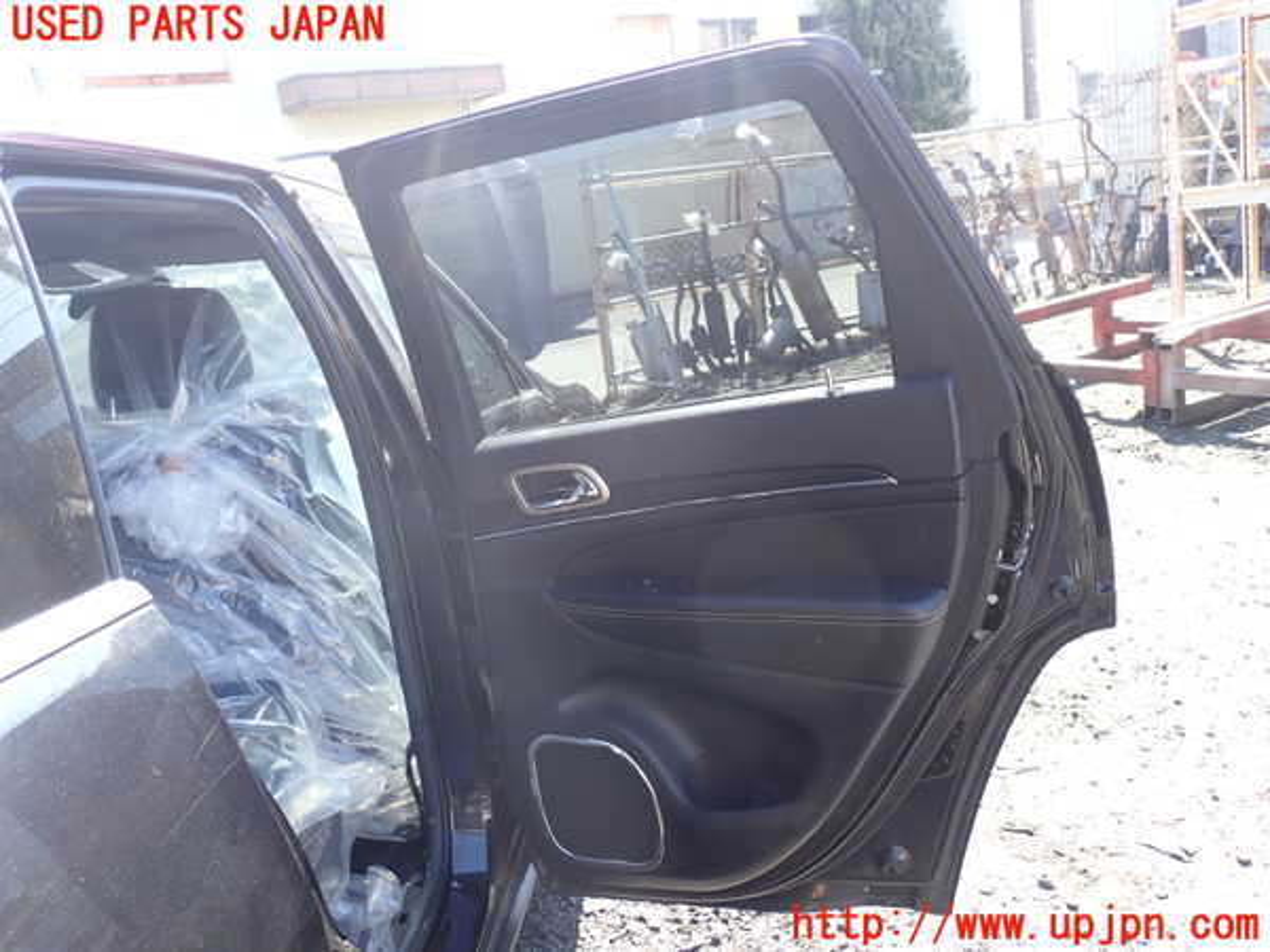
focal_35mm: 30
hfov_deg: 60.0
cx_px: 635
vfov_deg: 46.8
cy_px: 476
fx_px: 1101
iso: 100
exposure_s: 1/100
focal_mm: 5.4
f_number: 3.2
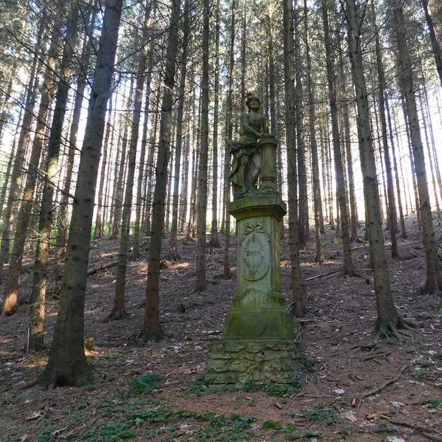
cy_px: 221
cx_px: 260
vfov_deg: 57.3
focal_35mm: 28
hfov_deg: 57.0
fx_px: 404
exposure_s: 1/30
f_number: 3
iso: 280
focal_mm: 4
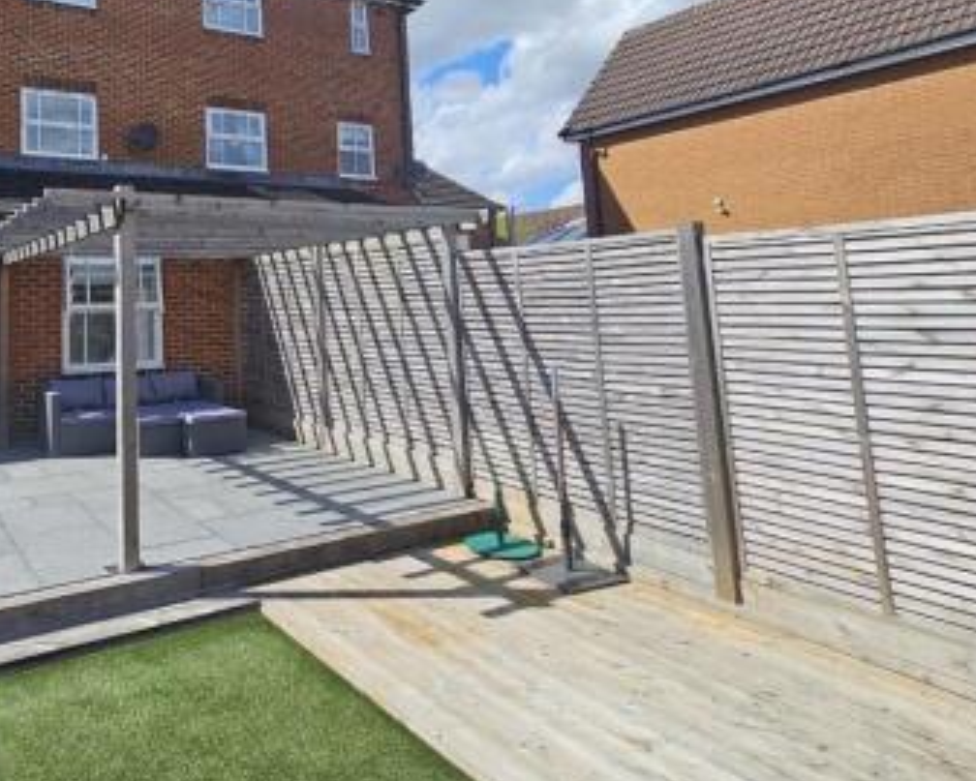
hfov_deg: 68.6
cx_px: 211
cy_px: 225
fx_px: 636
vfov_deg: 60.7
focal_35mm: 22
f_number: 2.2
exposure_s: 1/3333
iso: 50
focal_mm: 2.2
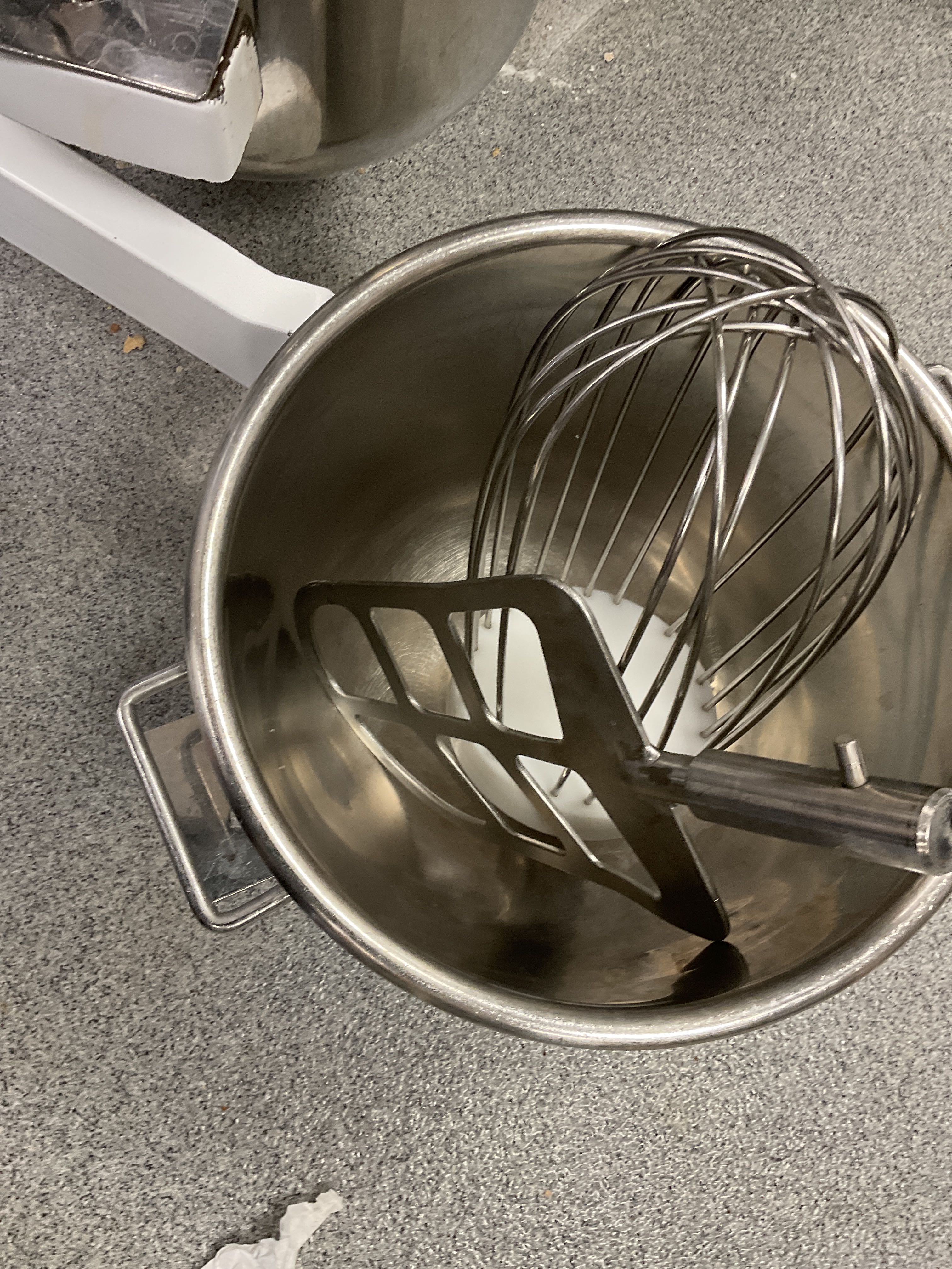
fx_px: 1063
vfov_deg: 61.7
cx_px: 476
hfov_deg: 48.2
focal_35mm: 29
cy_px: 634
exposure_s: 1/50
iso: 64
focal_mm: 3
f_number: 1.8
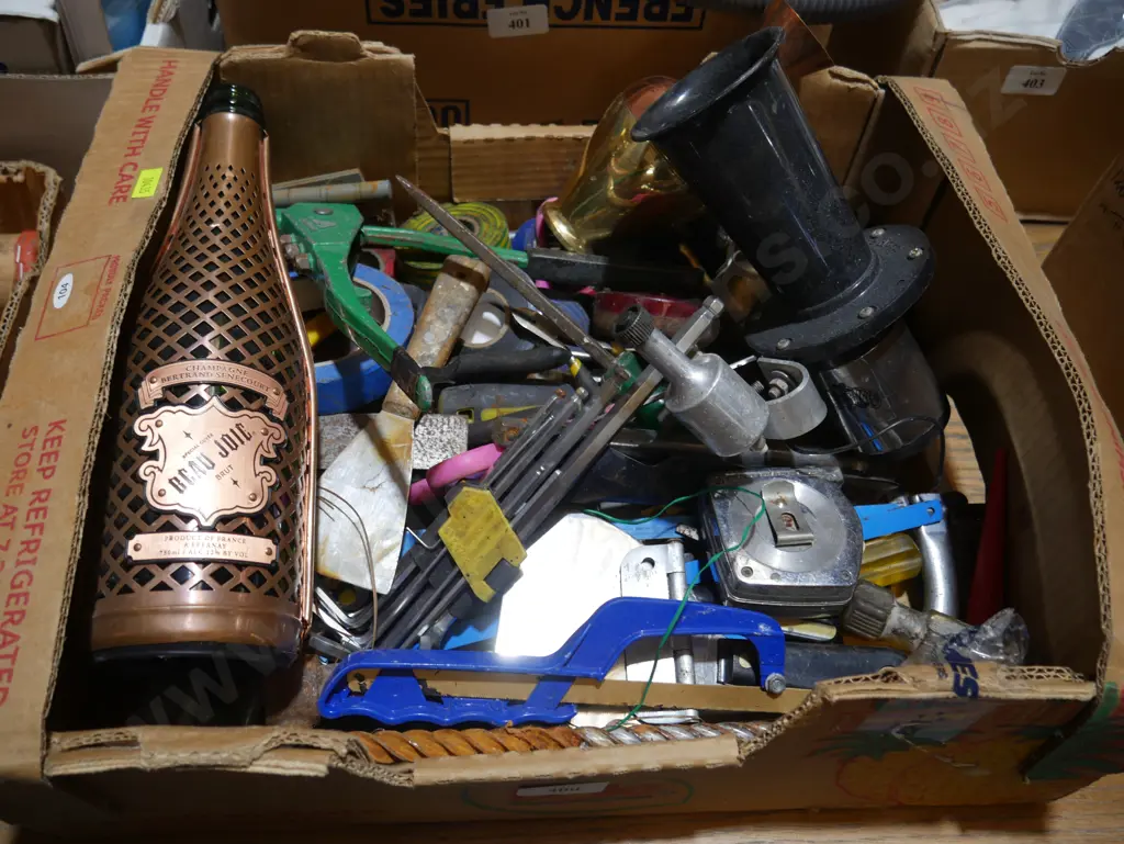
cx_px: 562
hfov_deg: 63.4
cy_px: 422
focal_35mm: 28
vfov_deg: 49.8
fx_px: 910
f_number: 3.5
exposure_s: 1/80
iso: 200
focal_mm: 14
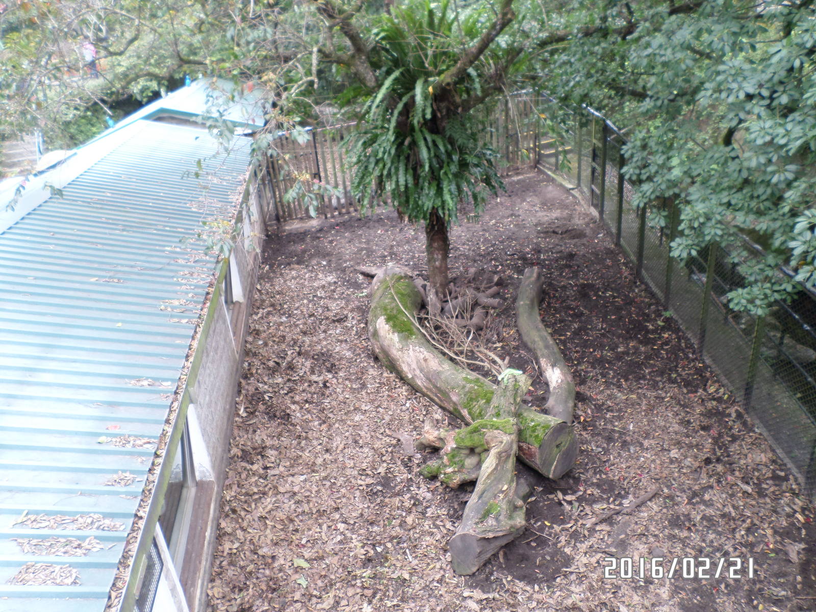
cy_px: 306
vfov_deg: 54.9
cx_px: 408
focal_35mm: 25
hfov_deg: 69.4
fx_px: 589
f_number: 2.5
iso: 80
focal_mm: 4.5
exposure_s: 1/45
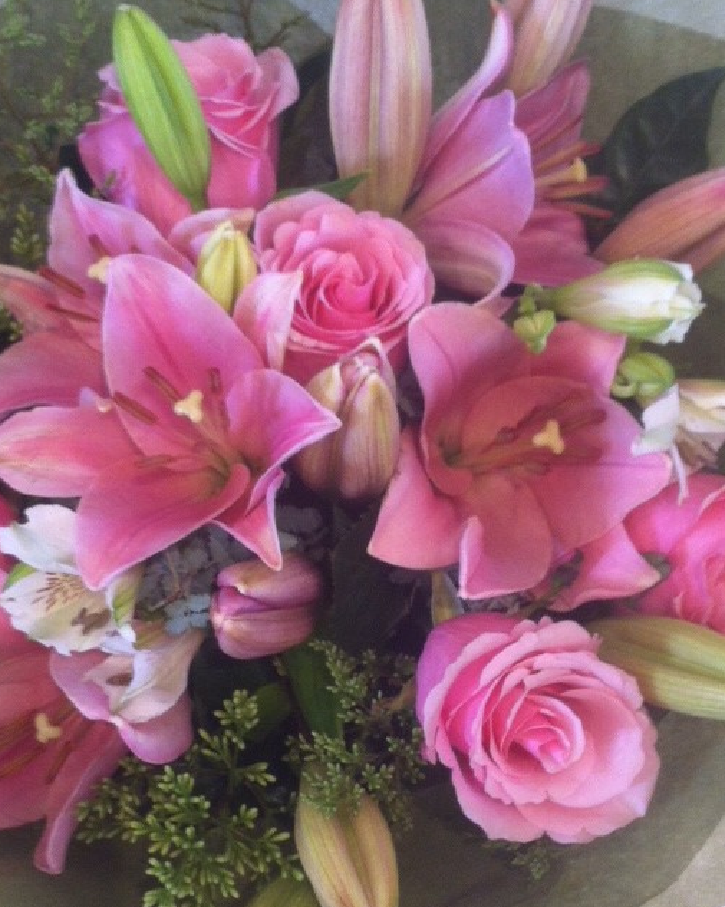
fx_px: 1879
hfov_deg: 21.8
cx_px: 317
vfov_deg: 27.1
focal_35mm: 70
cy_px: 515
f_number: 2.8
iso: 80
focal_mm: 3.85
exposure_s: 1/15
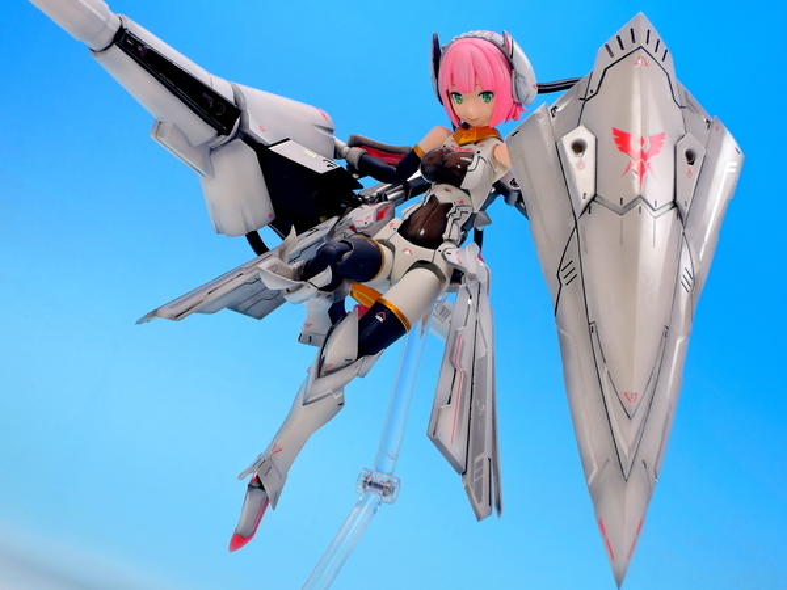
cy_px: 295
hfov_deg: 26.0
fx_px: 1705
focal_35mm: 75
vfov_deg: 19.6
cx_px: 394
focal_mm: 16
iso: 80
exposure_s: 1/2.5
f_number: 5.2
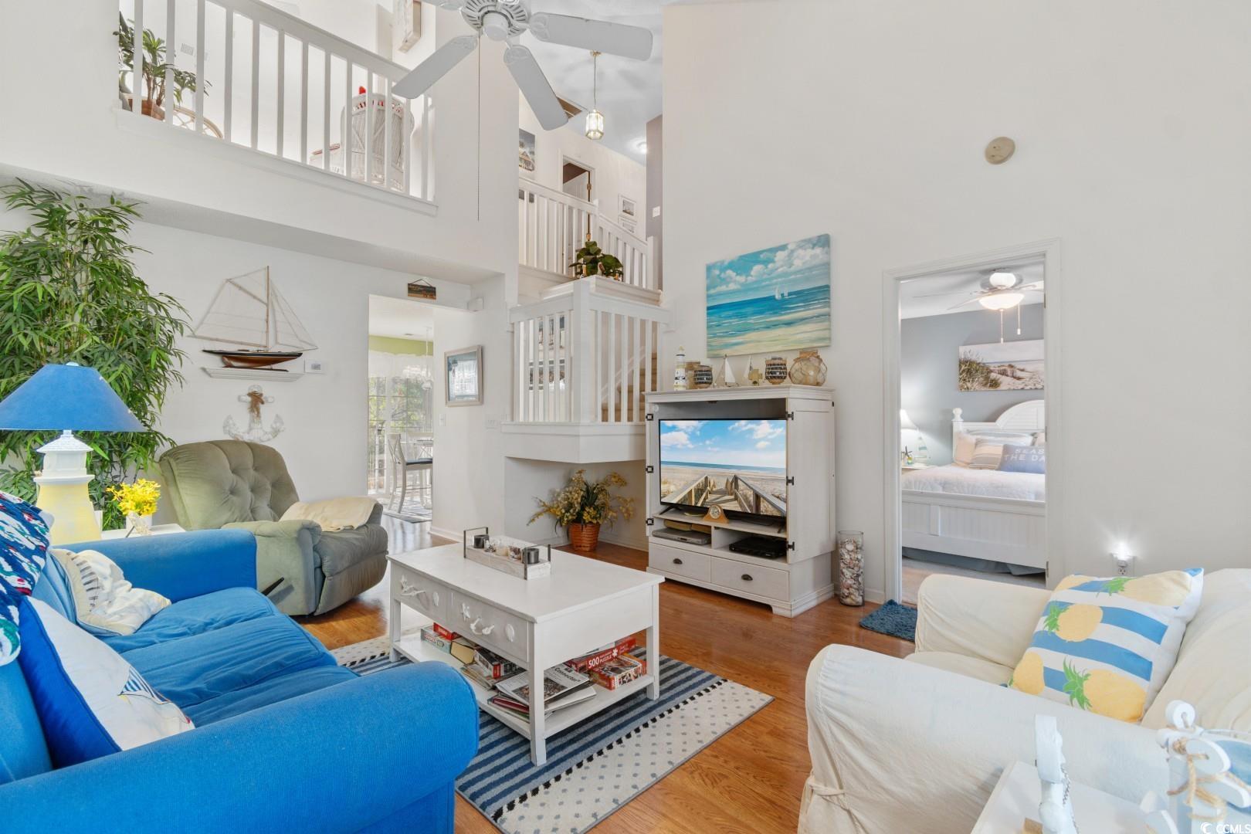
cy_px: 417
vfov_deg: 77.3
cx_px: 626
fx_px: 521
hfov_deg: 100.4
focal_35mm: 15
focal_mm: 10
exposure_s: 1/4
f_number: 4.5
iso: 100
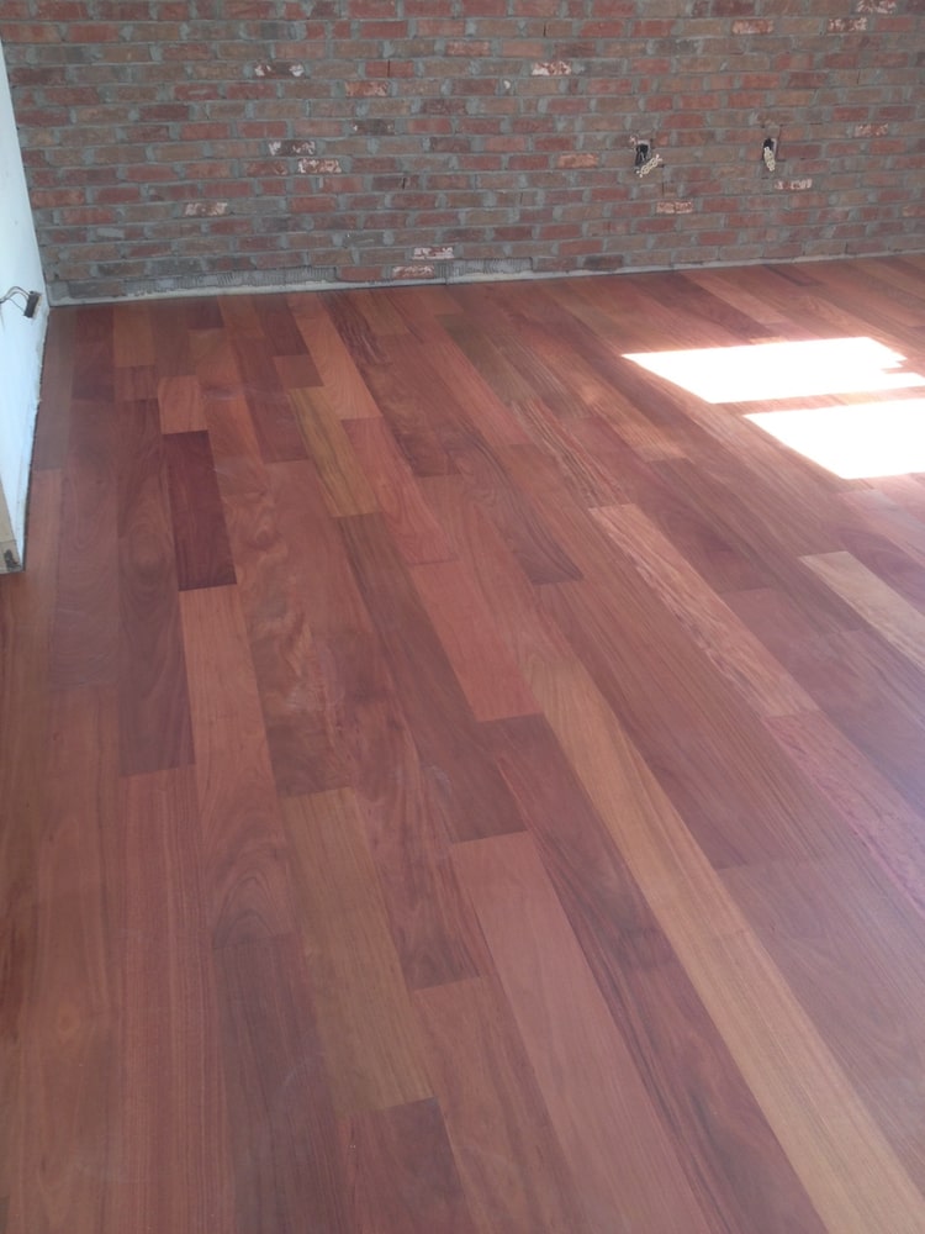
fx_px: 1247
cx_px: 462
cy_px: 617
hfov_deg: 40.7
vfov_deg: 52.6
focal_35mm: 35
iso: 50
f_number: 2.4
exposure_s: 1/20
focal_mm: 4.28
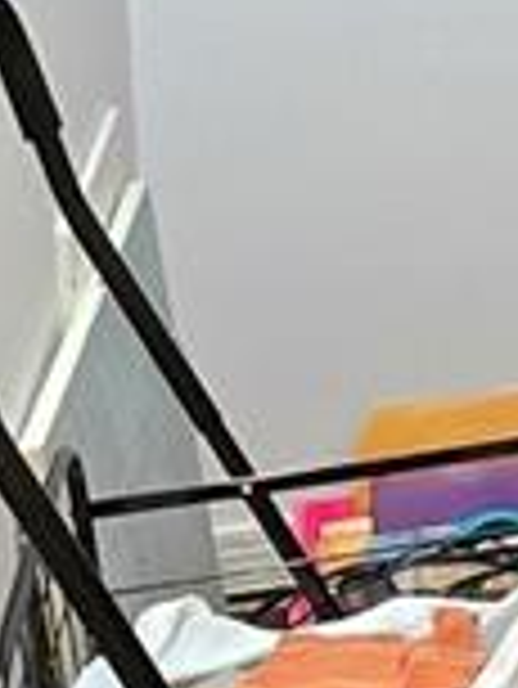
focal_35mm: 102
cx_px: 892
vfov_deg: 17.1
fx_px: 2032
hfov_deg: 13.3
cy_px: -382
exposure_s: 1/60
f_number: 2.2
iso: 1000
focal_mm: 2.2
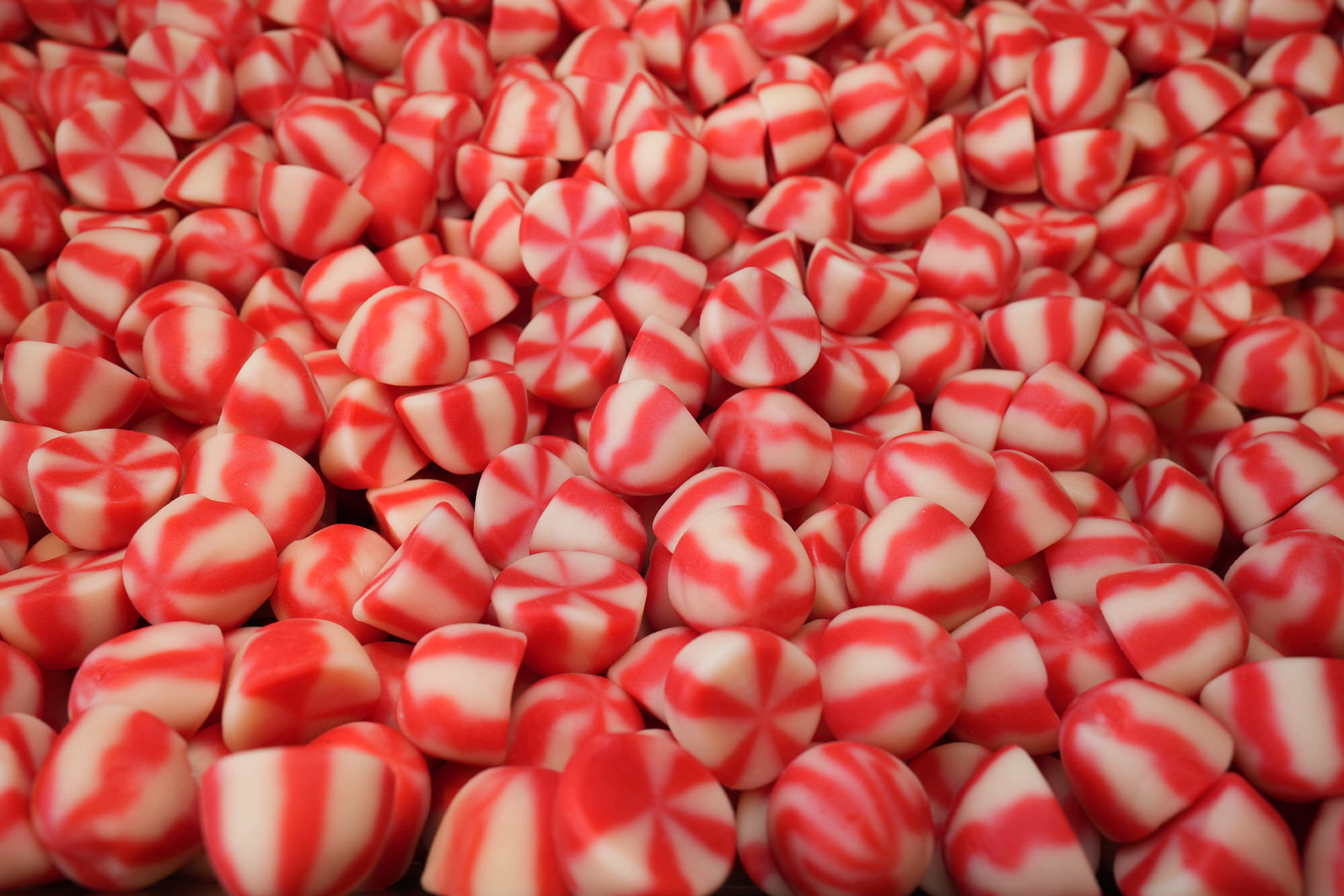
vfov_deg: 42.3
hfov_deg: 60.3
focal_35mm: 31
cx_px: 672
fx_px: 1157
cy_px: 448
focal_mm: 31
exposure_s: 1/125
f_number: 9
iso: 500
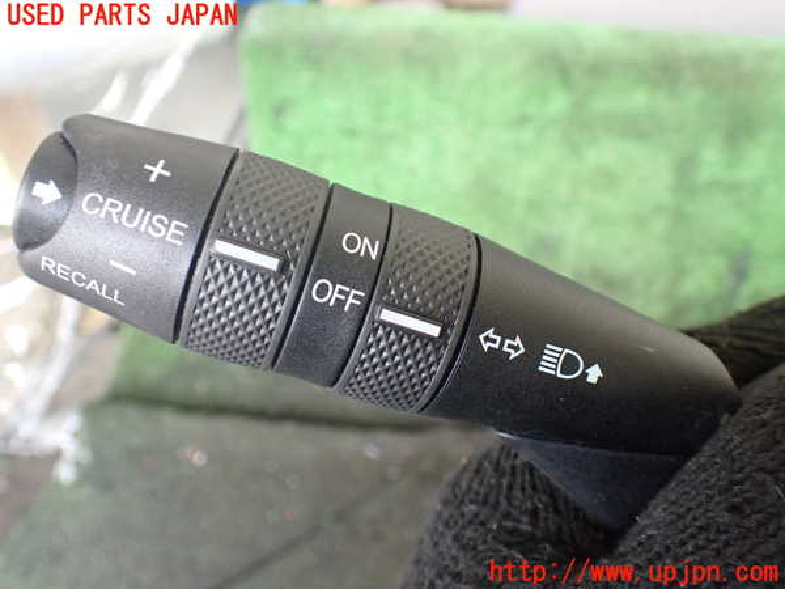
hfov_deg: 60.0
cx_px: 392
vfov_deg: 46.8
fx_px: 680
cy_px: 294
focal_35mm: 30
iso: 500
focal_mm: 5.4
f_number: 2.3
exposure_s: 1/125
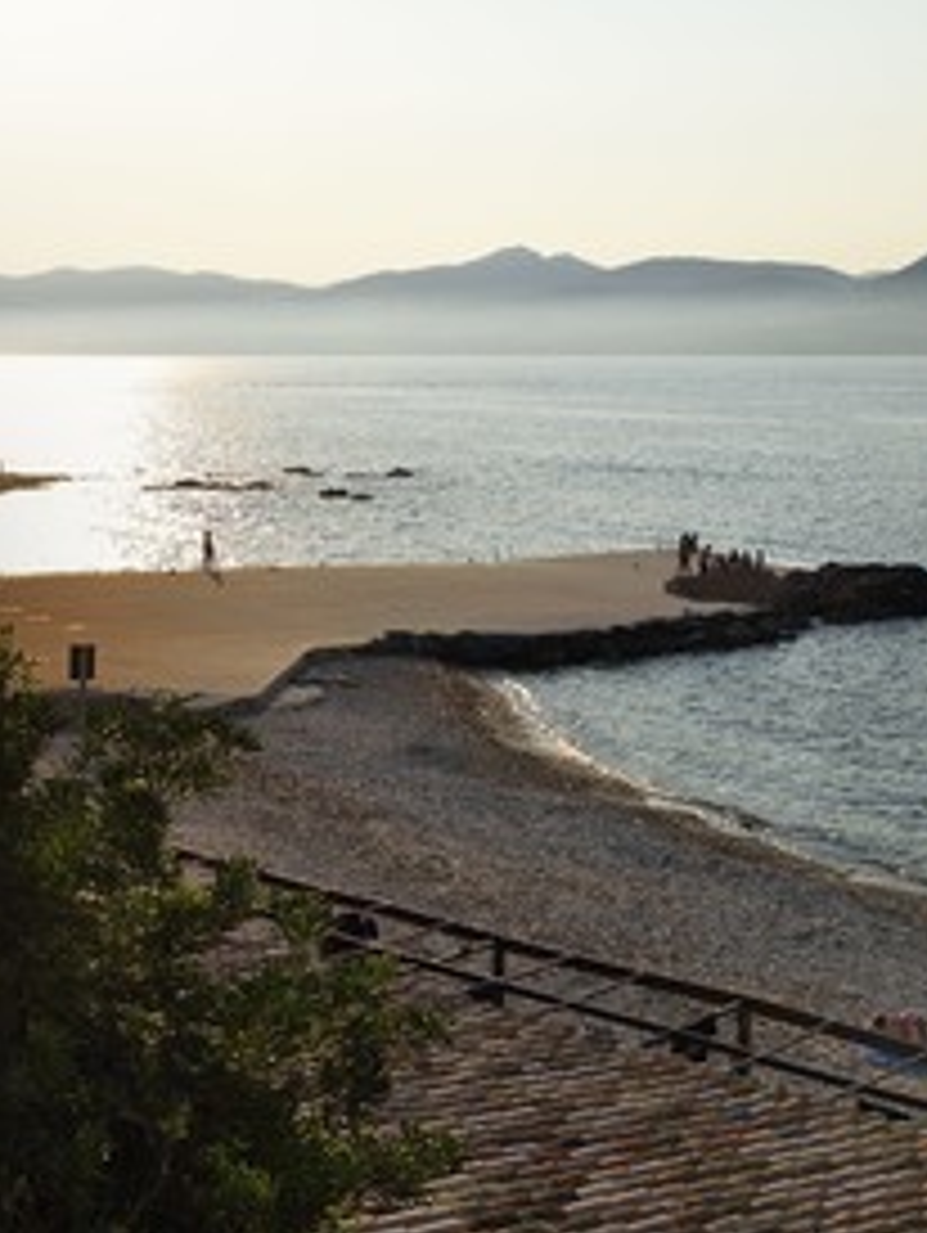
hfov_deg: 26.1
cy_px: 616
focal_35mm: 56
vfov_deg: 34.3
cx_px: 569
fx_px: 1996
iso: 200
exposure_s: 1/640
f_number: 9
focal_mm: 38
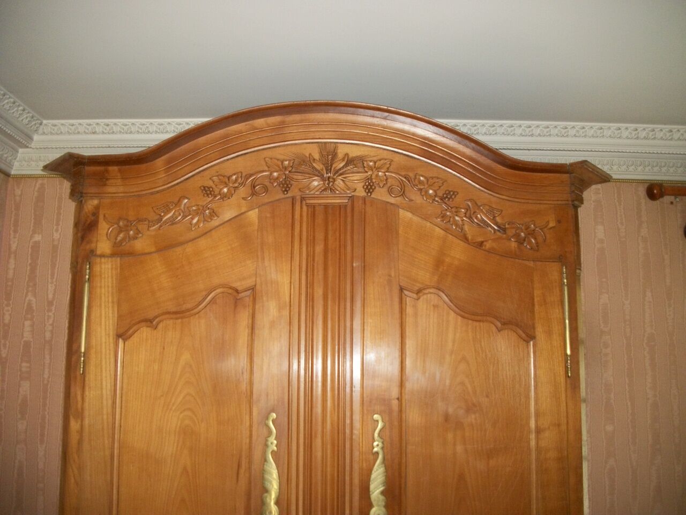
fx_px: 634
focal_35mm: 32
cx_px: 343
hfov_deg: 56.8
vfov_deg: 44.2
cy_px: 258
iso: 160
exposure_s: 1/30
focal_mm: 5.7
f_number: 2.9
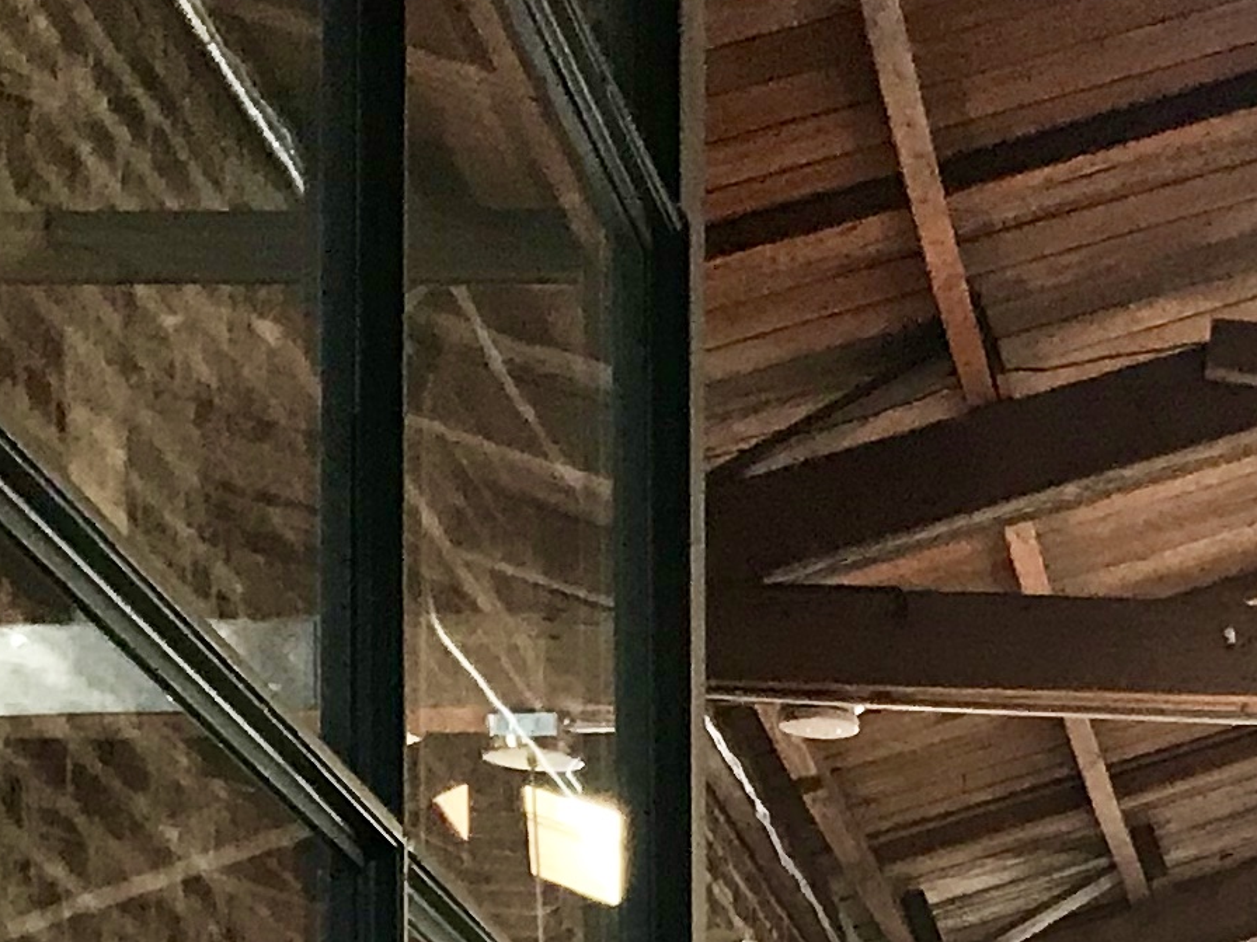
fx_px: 4575
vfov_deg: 10.8
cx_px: 1463
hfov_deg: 15.2
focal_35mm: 126
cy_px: 1874
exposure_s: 1/24
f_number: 1.8
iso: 40
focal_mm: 3.99
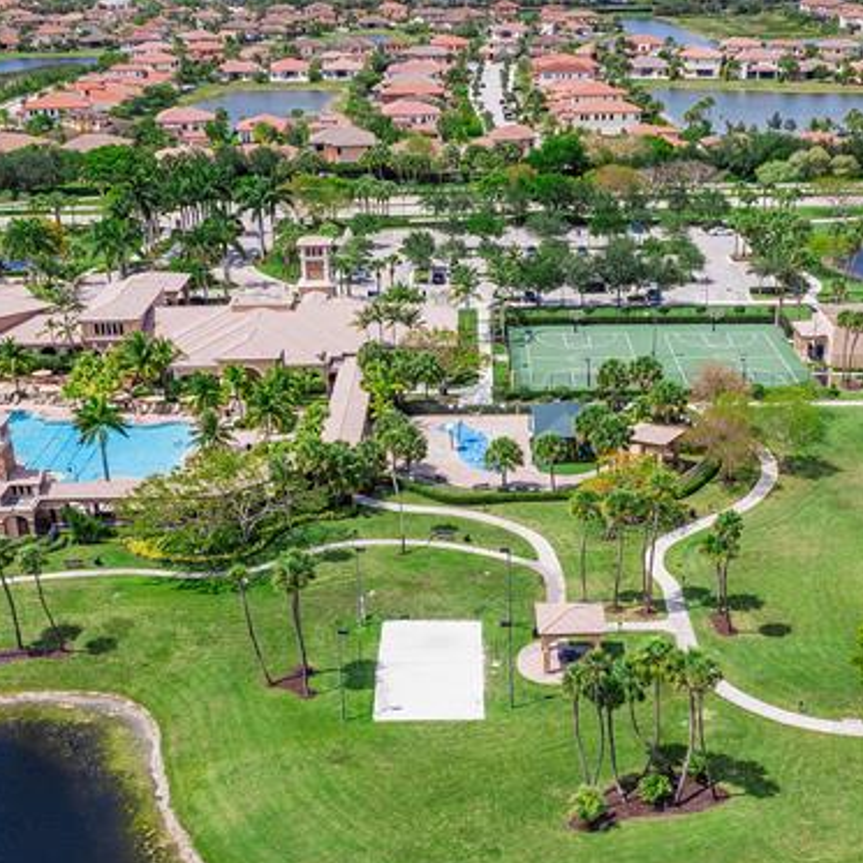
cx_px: 504
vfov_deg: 33.1
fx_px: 1438
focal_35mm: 51
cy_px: 576
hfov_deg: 33.3
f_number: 5.6
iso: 100
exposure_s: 1/500
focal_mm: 10.26
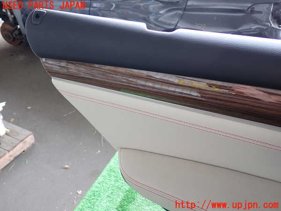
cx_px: 140
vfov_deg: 46.8
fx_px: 244
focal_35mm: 30
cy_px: 106
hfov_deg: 60.0
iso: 200
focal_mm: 5.4
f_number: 2.3
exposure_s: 1/40
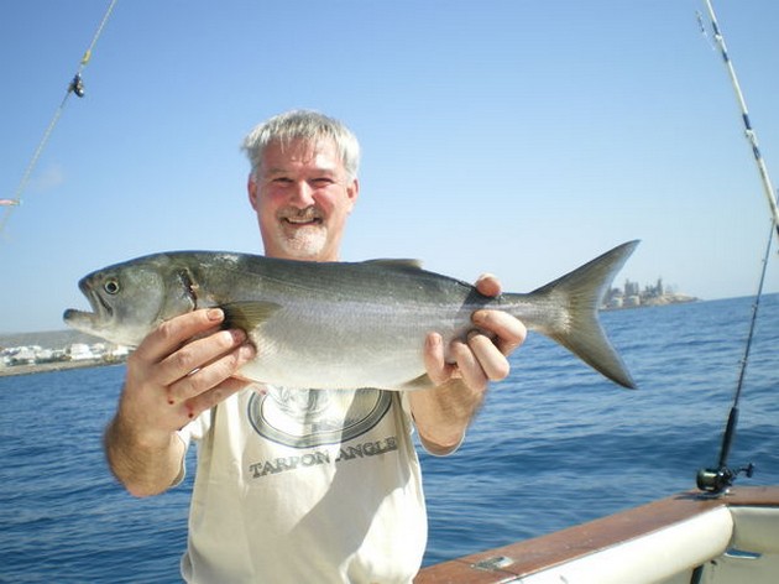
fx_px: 810
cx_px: 390
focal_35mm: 36
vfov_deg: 39.6
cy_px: 292
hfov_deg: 51.4
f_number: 4.6
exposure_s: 1/320
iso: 50
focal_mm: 6.3
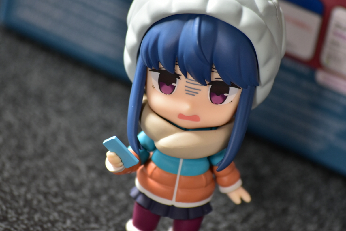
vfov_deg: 4.6
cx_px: 173
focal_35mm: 300
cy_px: 116
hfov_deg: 6.9
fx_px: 2883
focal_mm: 200
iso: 800
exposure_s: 1/20
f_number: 5.6
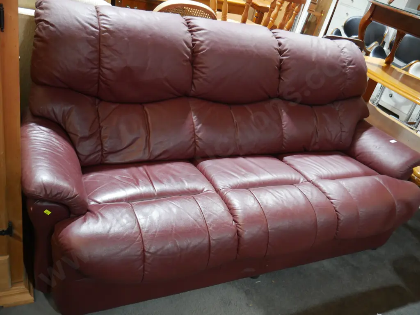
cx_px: 210
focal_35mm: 30
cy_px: 158
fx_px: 364
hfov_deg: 59.9
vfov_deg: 46.8
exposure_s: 1/60
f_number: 3.6
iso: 1000
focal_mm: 15
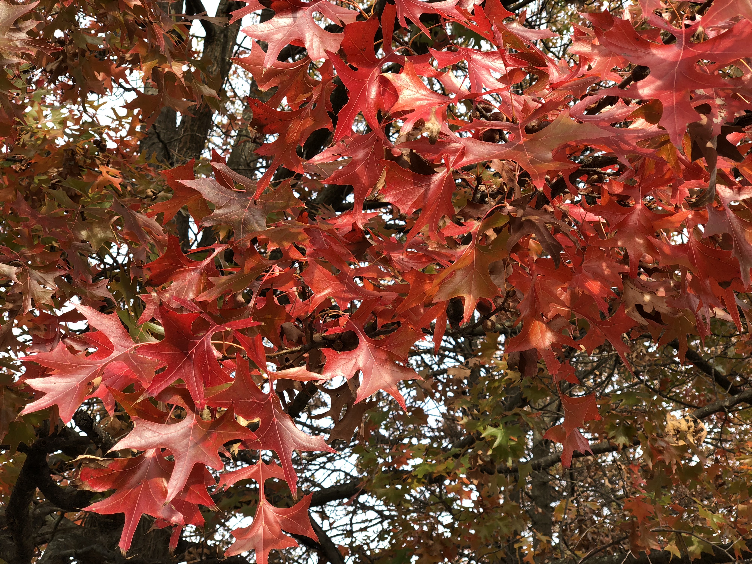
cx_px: 376
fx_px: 1130
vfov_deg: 28.0
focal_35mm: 52
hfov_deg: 36.8
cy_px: 282
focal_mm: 6
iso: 20
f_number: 2.4
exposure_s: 1/120
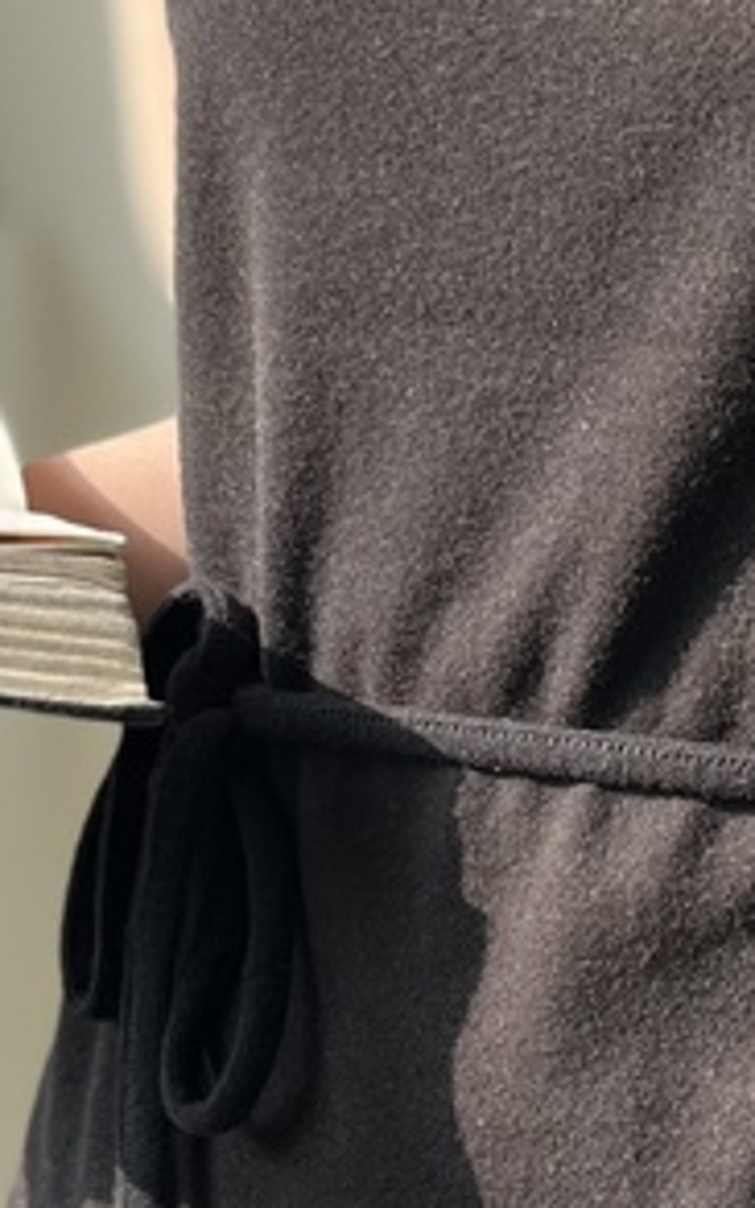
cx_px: 772
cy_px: 800
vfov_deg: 22.0
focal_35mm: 94
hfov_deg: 13.7
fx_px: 3096
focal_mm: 5.1
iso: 50
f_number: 1.6
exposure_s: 1/390
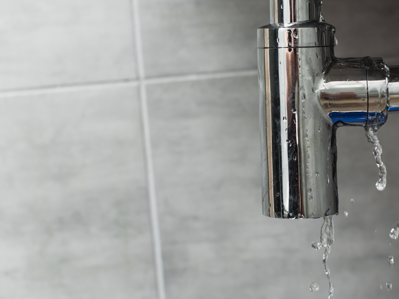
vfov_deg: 16.2
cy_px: 87
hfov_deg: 21.3
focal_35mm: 91
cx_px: 311
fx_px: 1049
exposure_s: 1/200
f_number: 4.5
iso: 200
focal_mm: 50
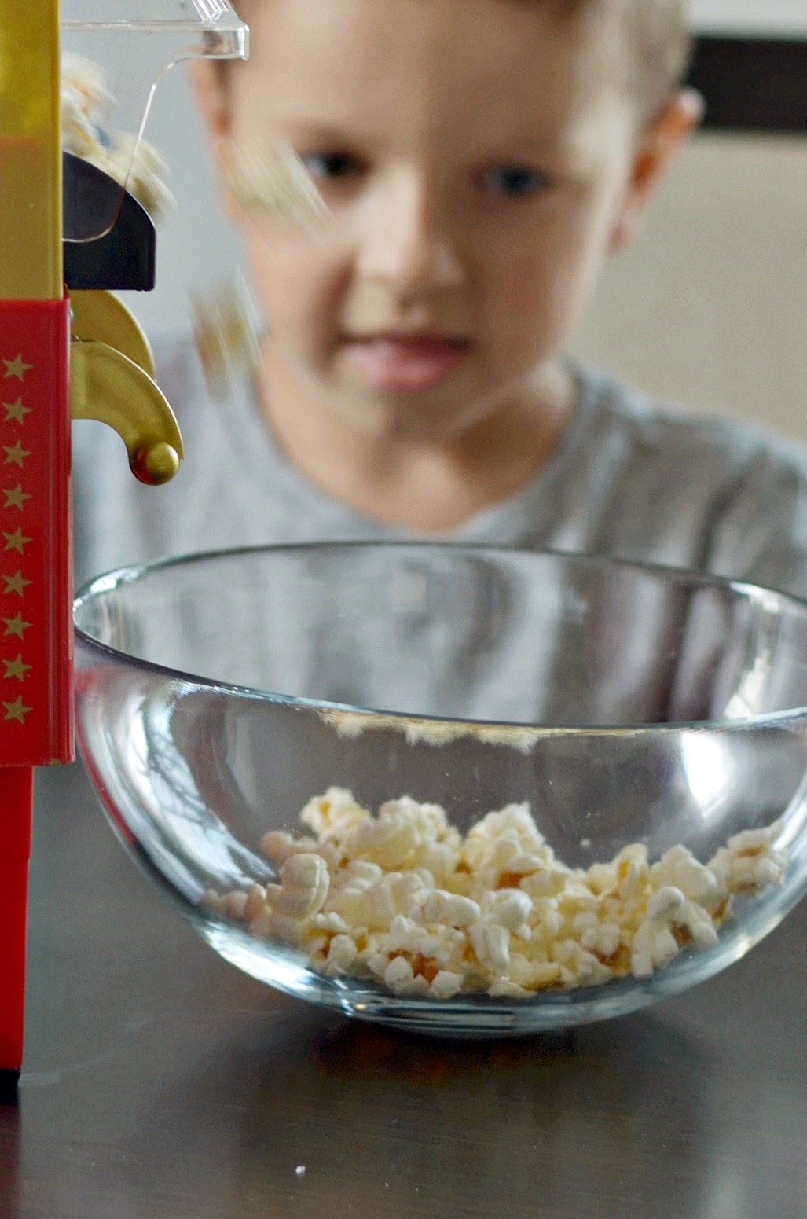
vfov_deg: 14.0
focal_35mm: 146
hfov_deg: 9.3
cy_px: 215
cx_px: 169
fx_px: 4932
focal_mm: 50
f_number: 2.8
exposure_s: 1/60
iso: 125
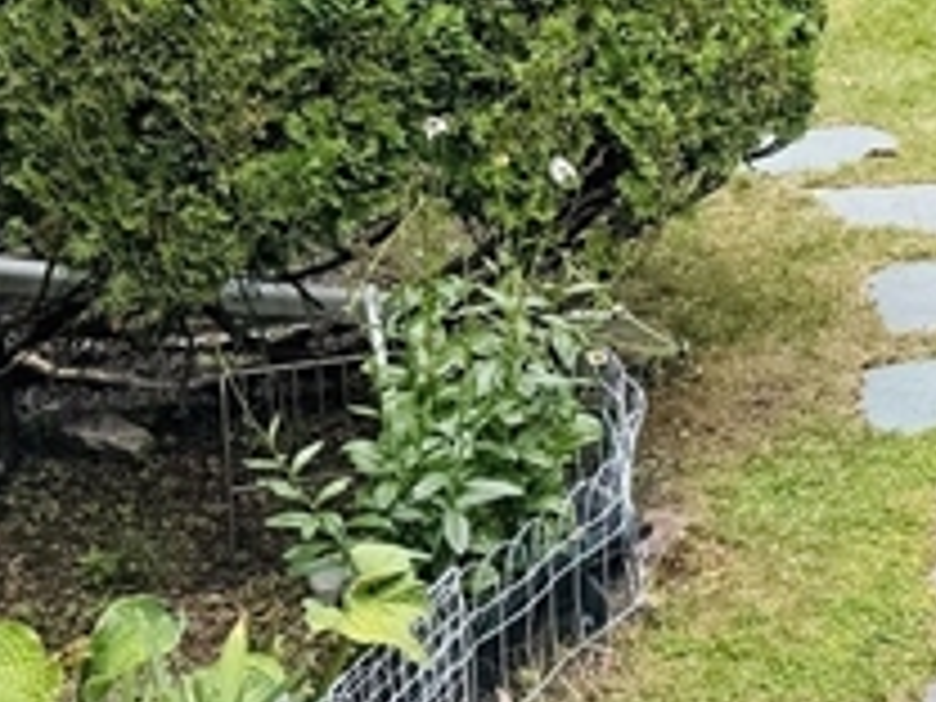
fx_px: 3191
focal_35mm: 118
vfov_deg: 12.2
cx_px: 1746
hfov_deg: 14.4
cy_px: -220
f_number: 1.78
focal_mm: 6.76
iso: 80
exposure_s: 1/539
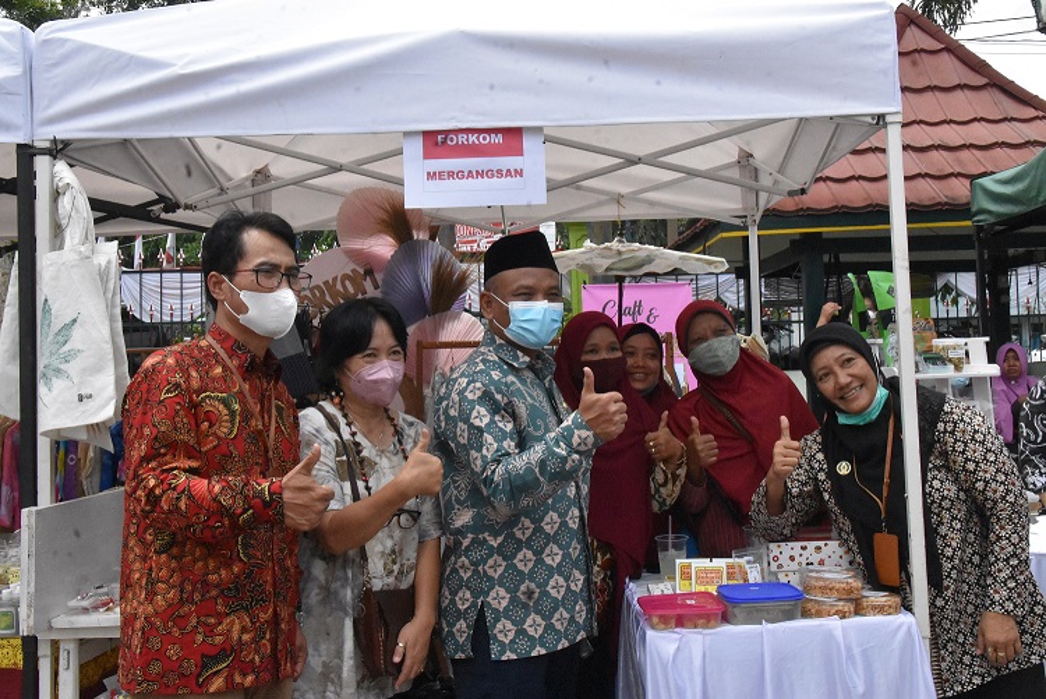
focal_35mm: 39
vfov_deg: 34.3
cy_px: 350
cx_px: 523
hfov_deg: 49.5
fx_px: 1134
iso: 8000
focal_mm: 26
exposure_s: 1/1250
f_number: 18
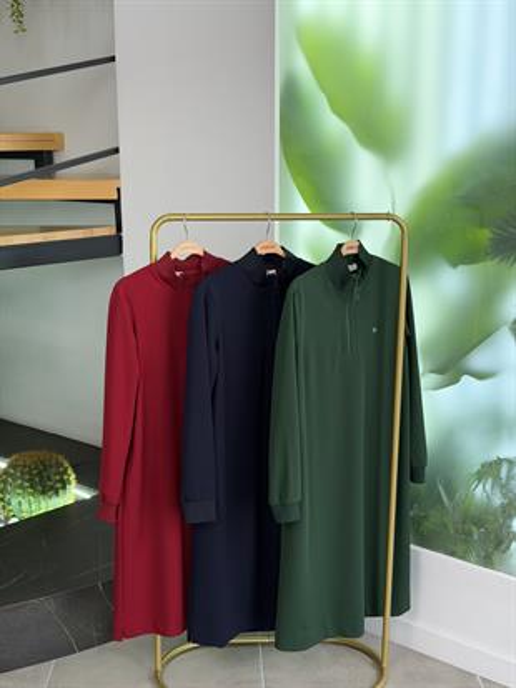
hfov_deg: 30.3
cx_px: 258
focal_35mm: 48
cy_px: 344
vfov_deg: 39.6
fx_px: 954
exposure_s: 1/173
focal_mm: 6.76
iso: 64
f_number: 1.78
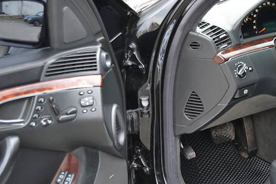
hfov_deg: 28.0
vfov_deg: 19.4
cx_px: 235
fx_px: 536
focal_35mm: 70
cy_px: 117
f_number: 4
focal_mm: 26
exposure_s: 1/100
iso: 800
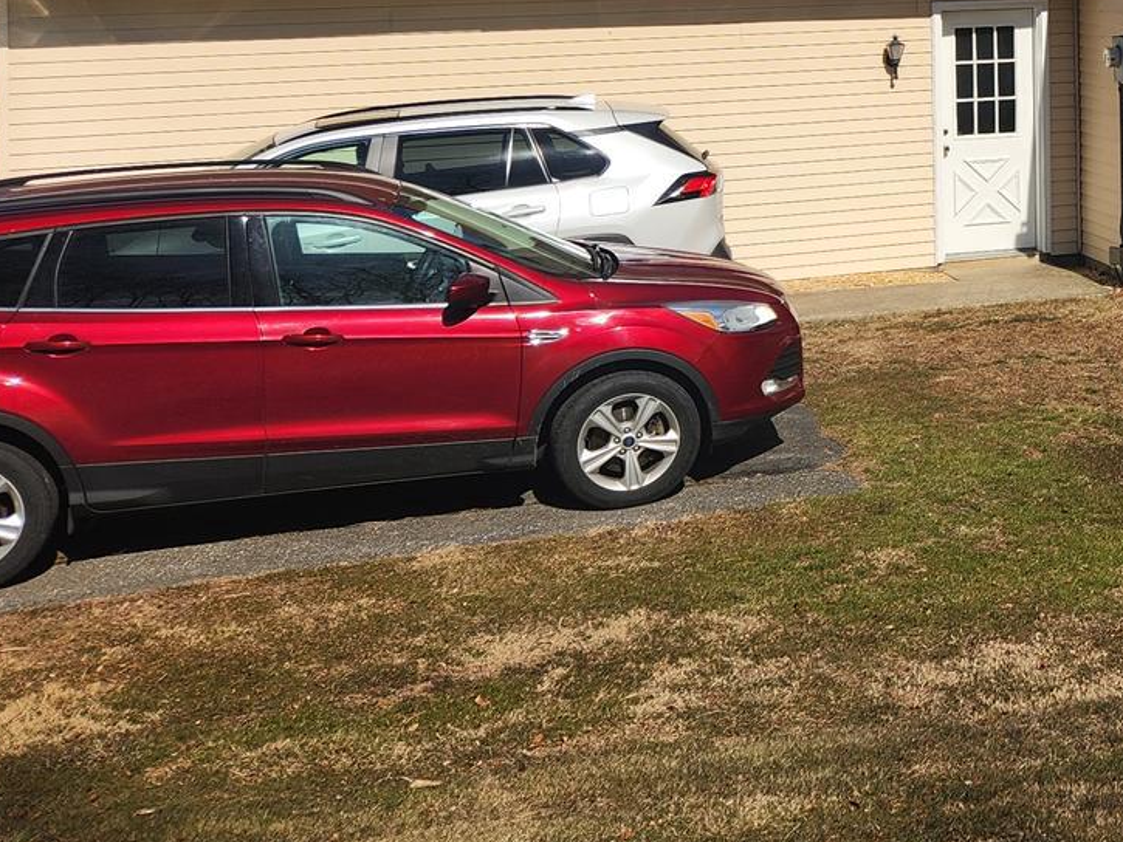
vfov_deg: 21.5
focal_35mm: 65
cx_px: 1394
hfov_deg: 26.1
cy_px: -74
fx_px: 2109
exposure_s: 1/2635
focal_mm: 5.4
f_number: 1.8
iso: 20
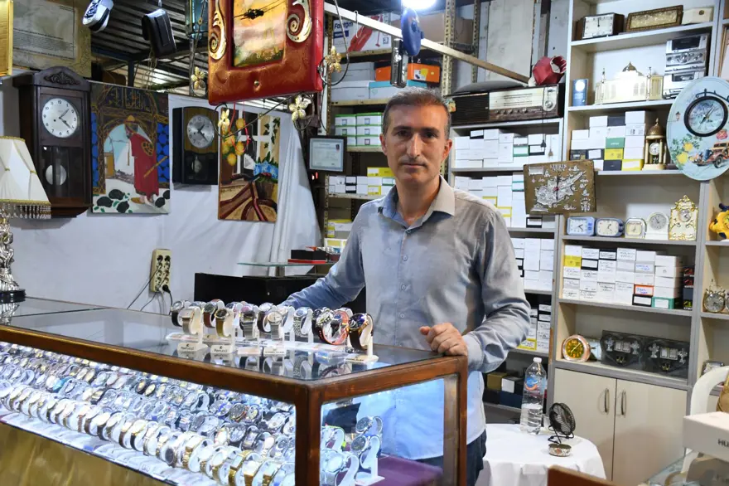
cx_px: 364
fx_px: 729
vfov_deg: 36.8
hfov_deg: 53.1
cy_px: 243
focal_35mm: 36
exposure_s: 1/30
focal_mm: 24
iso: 640
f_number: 4.5
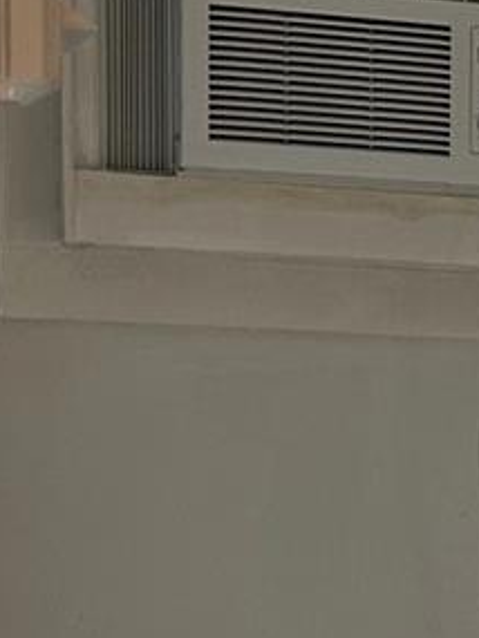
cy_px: 593
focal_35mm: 140
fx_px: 2581
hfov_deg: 9.3
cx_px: 1211
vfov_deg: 13.9
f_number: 1.5
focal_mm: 5.7
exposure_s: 1/60
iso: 80
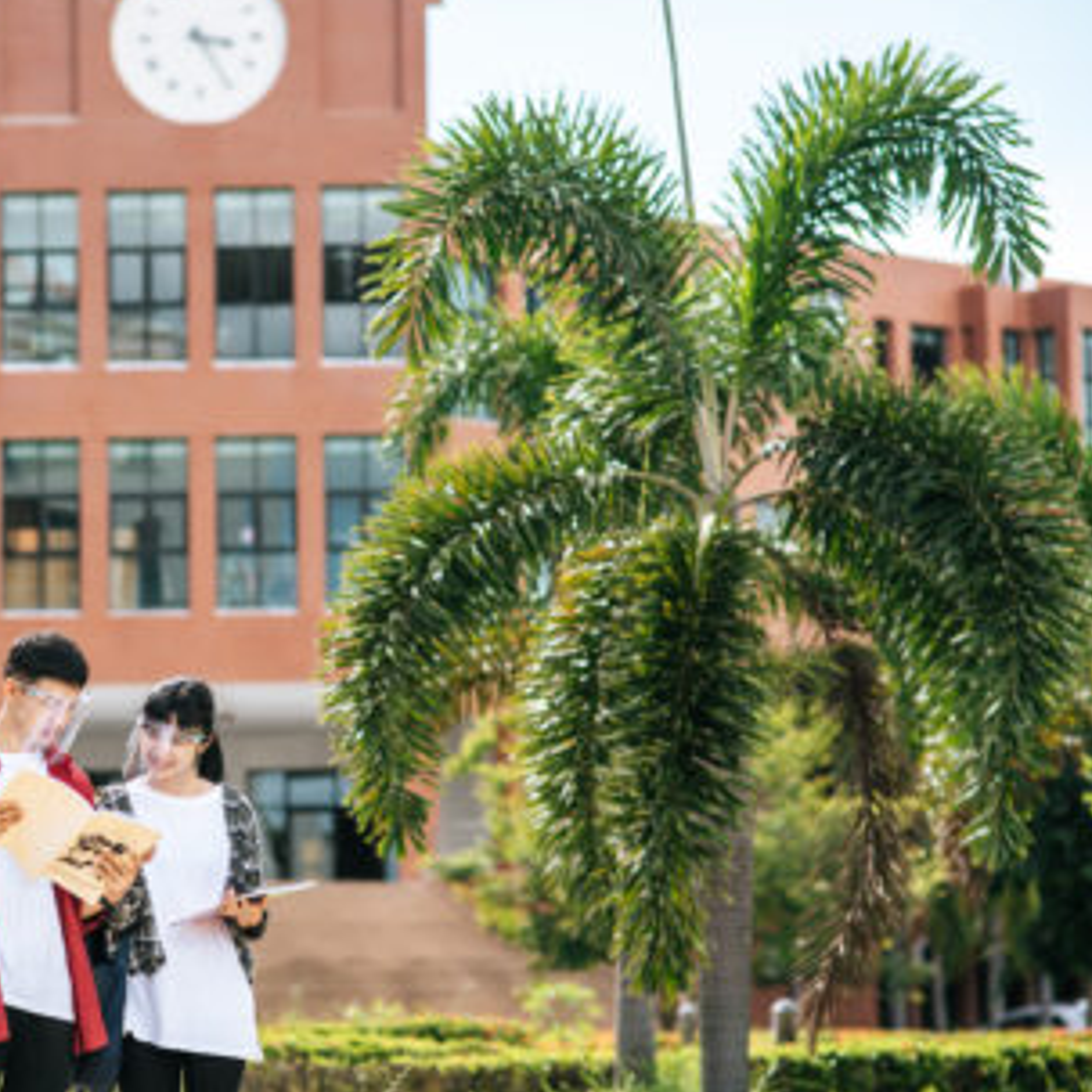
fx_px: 5104
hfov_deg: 12.1
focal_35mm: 143
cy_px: 696
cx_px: 137
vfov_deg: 12.2
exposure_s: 1/640
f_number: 2.2
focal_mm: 85
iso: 64
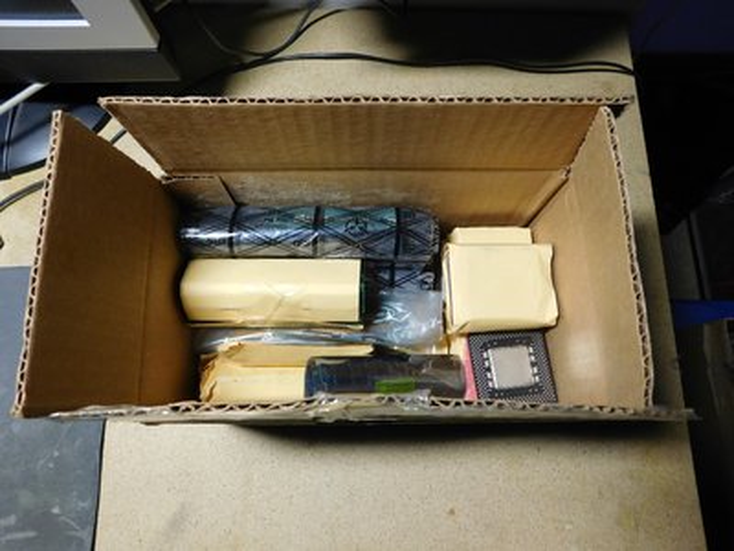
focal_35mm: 23
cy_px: 276
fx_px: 488
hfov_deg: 73.9
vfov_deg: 58.9
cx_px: 367
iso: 320
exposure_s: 1/30
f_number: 3
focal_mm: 4
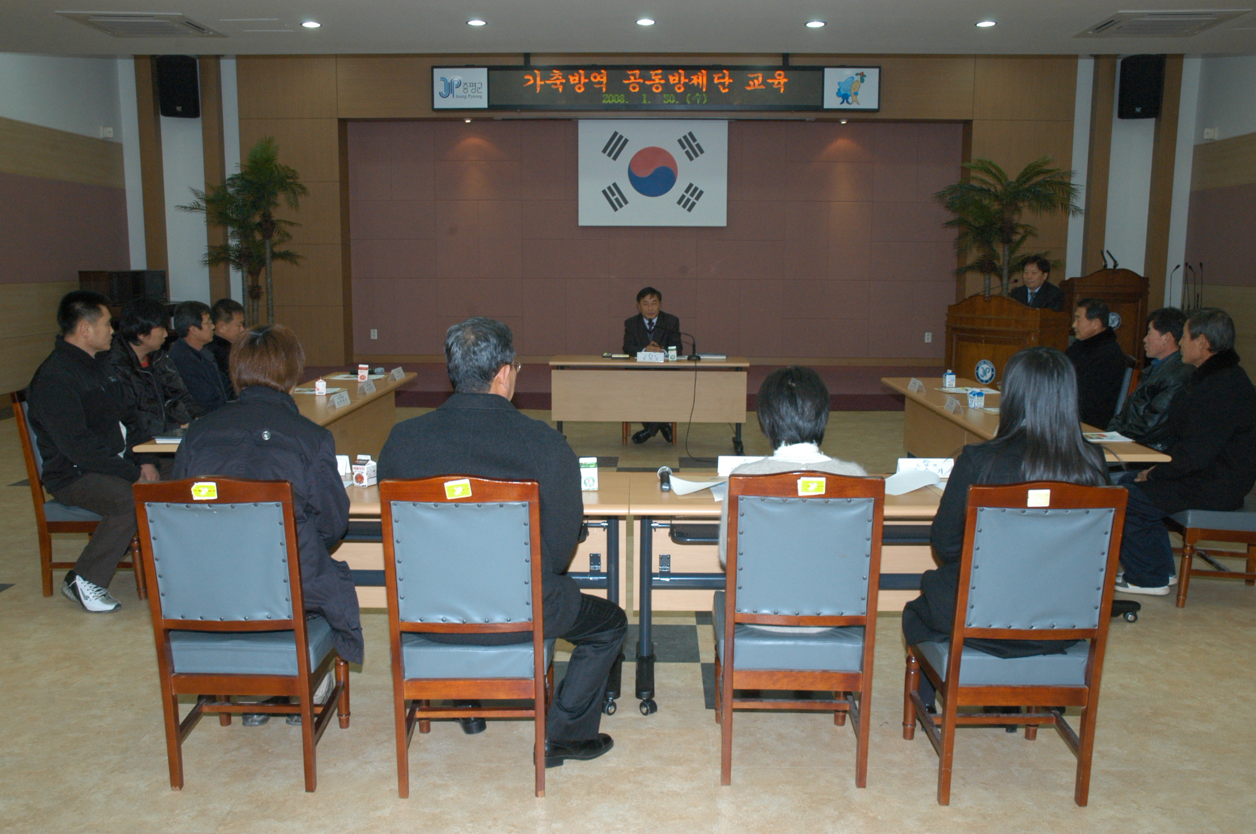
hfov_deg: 57.3
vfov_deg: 39.9
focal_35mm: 33
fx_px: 1150
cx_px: 628
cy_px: 417
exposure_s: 1/60
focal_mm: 22
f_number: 7.1
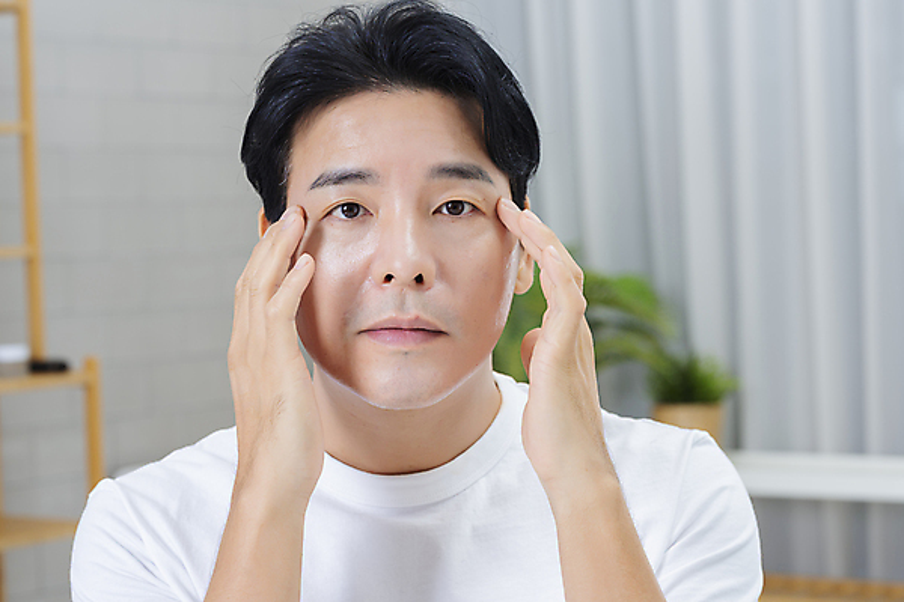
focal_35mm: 85
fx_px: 2134
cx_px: 452
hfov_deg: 23.9
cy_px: 301
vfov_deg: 16.1
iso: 100
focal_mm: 85
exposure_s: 1/125
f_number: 5.6
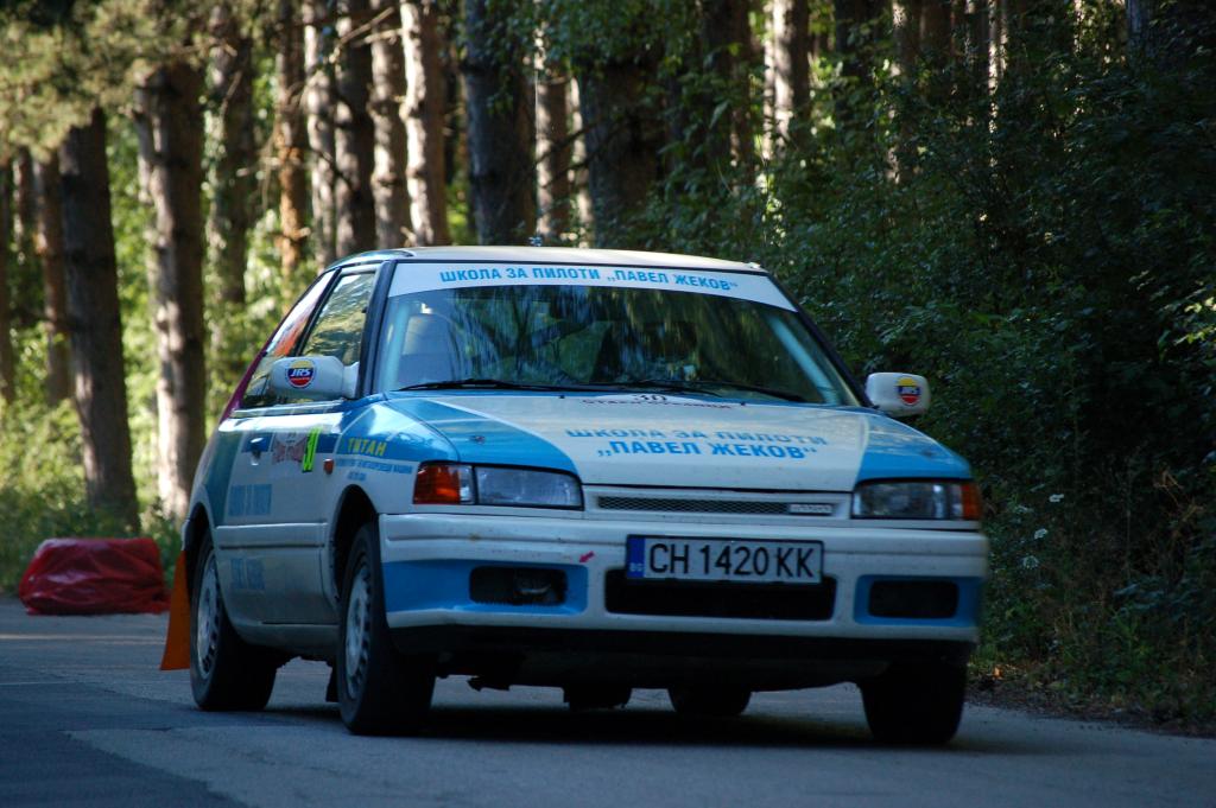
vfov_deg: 6.1
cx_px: 608
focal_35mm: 225
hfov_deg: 9.2
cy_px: 404
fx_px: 7594
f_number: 5.3
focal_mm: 150
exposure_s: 1/320
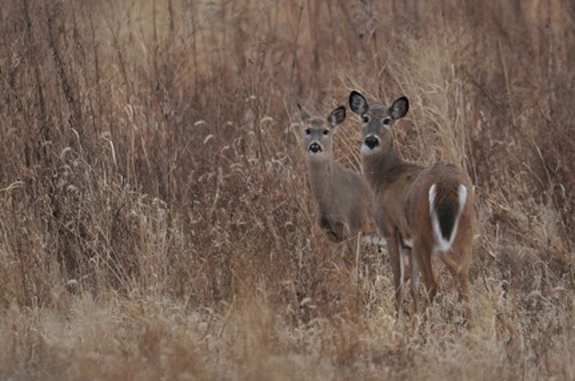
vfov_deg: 1.7
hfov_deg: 2.6
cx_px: 305
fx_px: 12647
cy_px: 140
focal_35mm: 793
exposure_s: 1/320
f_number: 4
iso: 1000
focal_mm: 400
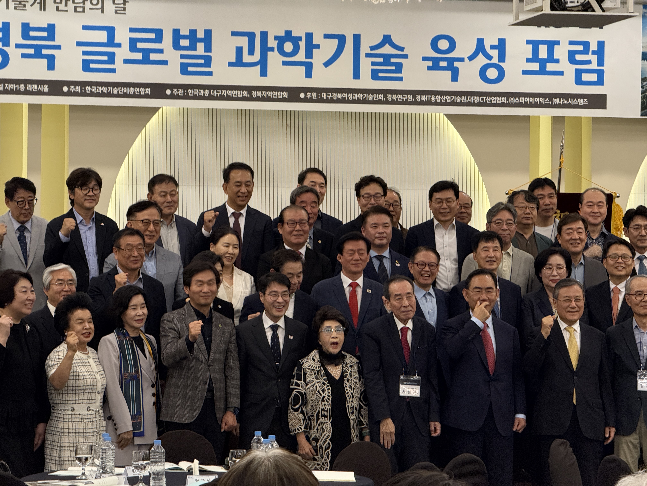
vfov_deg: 12.3
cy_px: 243
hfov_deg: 16.4
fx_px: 2243
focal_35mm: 120
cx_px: 324
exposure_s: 1/60
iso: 500
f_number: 2.8
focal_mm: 15.66
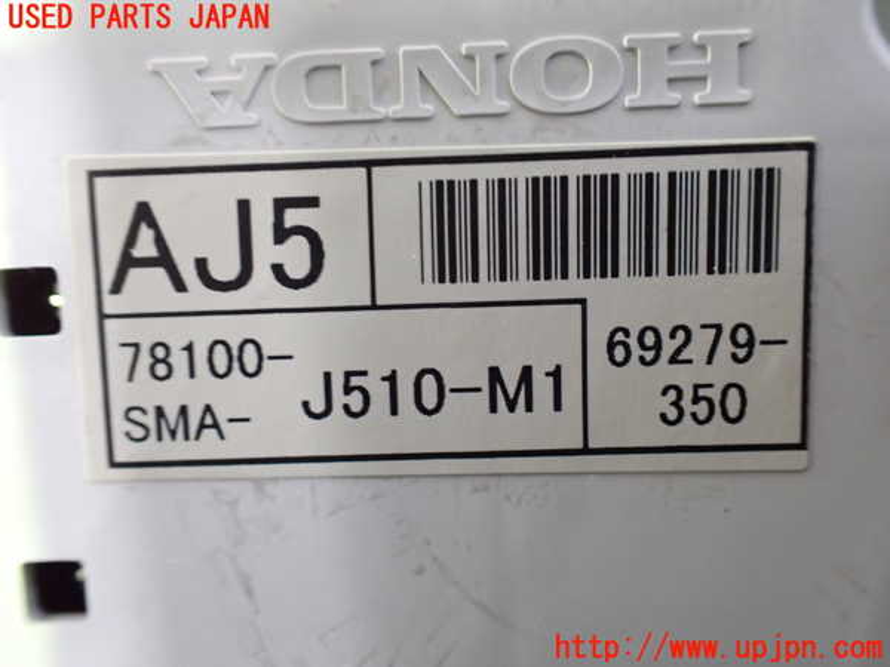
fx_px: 771
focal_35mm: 30
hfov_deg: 60.0
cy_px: 334
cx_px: 445
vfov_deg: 46.8
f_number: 2.3
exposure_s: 1/30
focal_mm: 5.4
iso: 1250
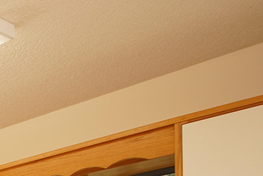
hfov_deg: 20.4
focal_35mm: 68
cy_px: 321
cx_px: -218
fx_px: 497
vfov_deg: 16.6
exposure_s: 1/60
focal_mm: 12
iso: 160
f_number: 4.5
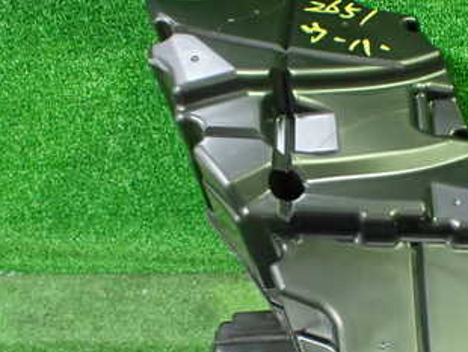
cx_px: 328
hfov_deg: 32.8
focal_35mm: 58
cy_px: 255
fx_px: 785
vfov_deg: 25.0
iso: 800
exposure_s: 1/30
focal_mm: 5.4
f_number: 2.3
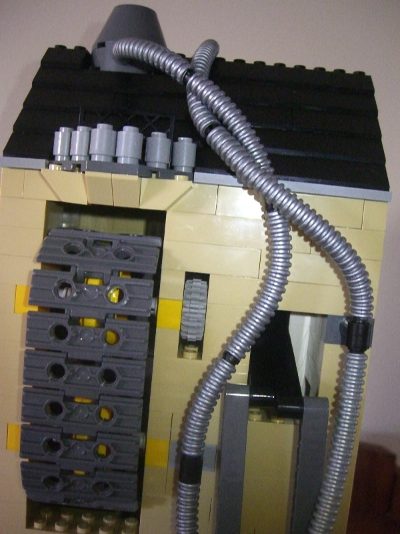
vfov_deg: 49.0
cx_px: 200
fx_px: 585
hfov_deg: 37.7
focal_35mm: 38
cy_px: 267
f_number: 2.8
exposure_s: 1/100
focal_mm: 7.9
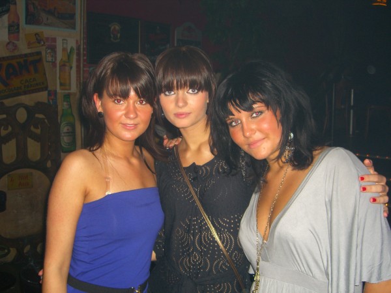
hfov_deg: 49.0
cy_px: 146
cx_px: 196
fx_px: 429
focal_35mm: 38
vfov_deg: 37.7
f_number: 2.8
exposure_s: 1/60
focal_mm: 7.9
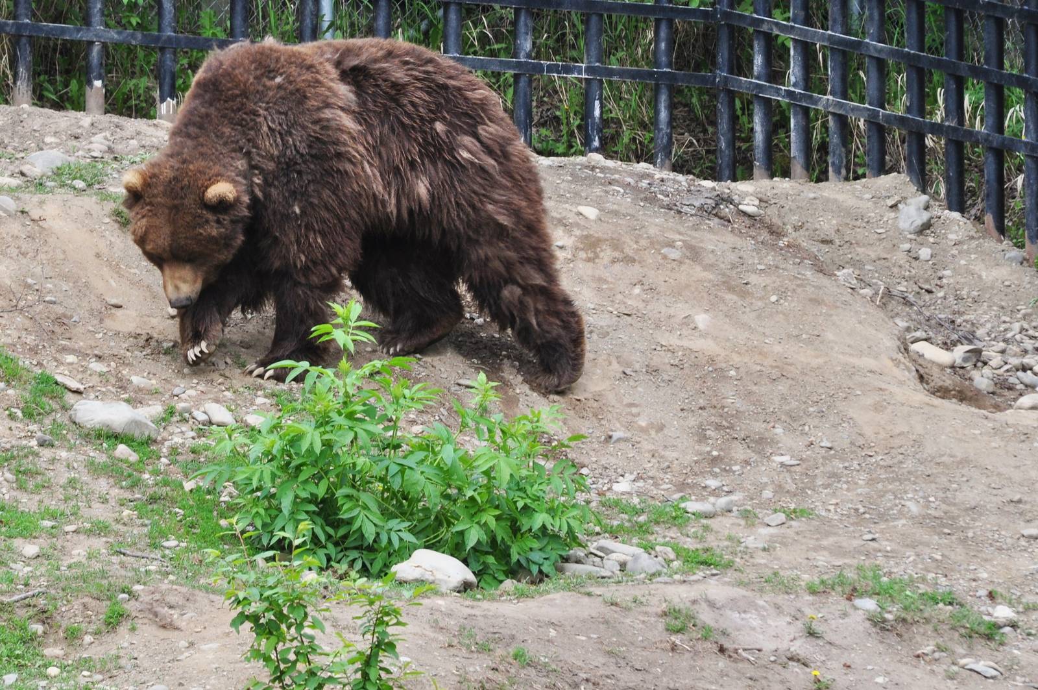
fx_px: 8424
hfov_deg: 7.1
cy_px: 345
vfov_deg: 4.7
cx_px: 519
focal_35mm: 292
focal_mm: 195
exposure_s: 1/160
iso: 400
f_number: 9
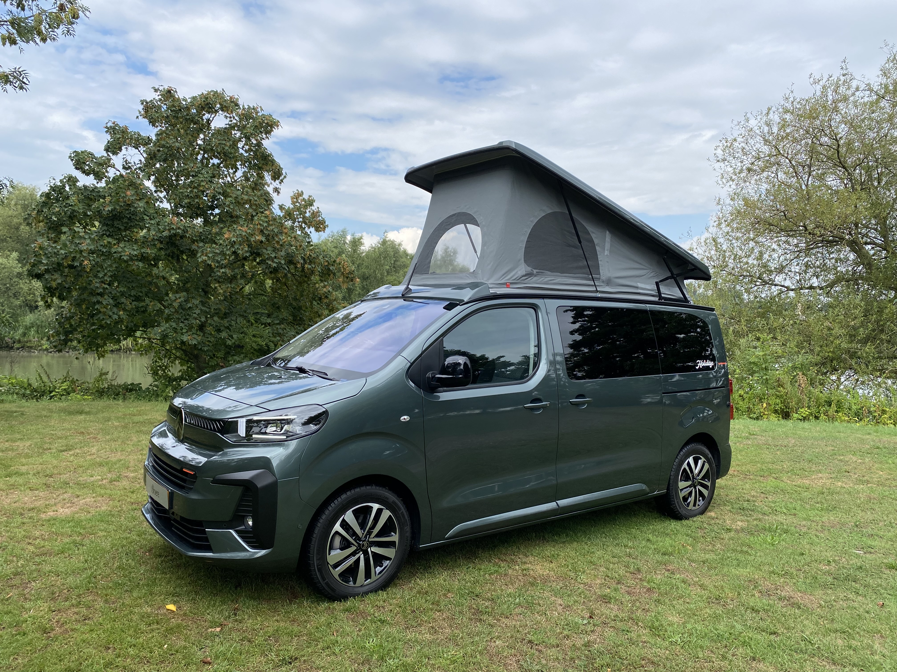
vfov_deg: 53.1
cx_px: 448
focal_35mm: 26
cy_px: 336
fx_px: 674
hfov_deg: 67.3
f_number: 1.8
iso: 32
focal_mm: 4.25
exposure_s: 1/2141
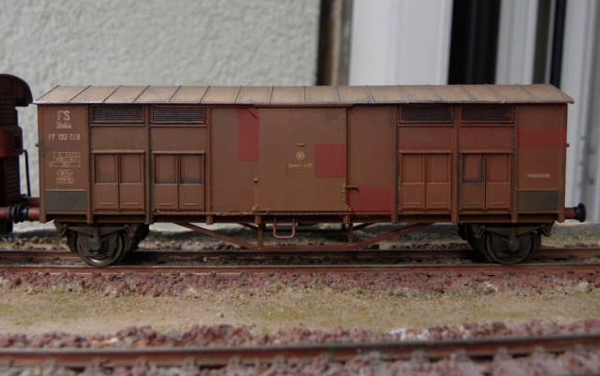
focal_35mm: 44
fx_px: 720
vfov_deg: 29.2
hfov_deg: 45.3
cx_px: 301
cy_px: 166
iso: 70
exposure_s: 1/68.4
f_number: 3.2
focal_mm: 7.3
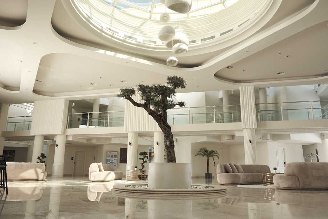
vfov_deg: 47.9
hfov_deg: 67.4
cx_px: 164
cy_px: 110
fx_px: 246
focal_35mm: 27
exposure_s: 1/60
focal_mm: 18
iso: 125
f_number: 2.8
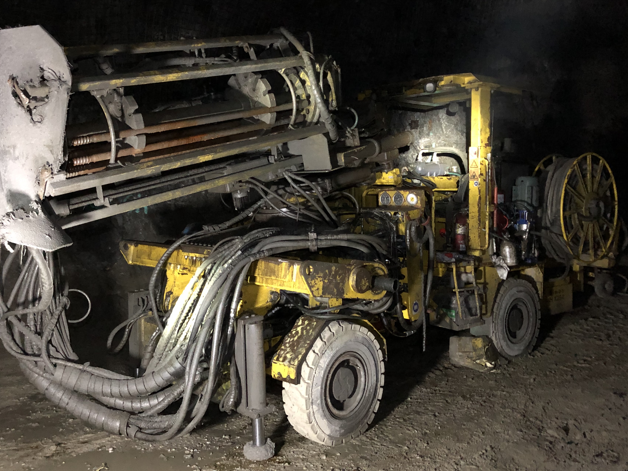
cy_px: 203
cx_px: 289
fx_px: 599
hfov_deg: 55.3
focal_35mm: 33
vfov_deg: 42.8
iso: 200
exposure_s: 1/4
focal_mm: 3.99
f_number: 1.8
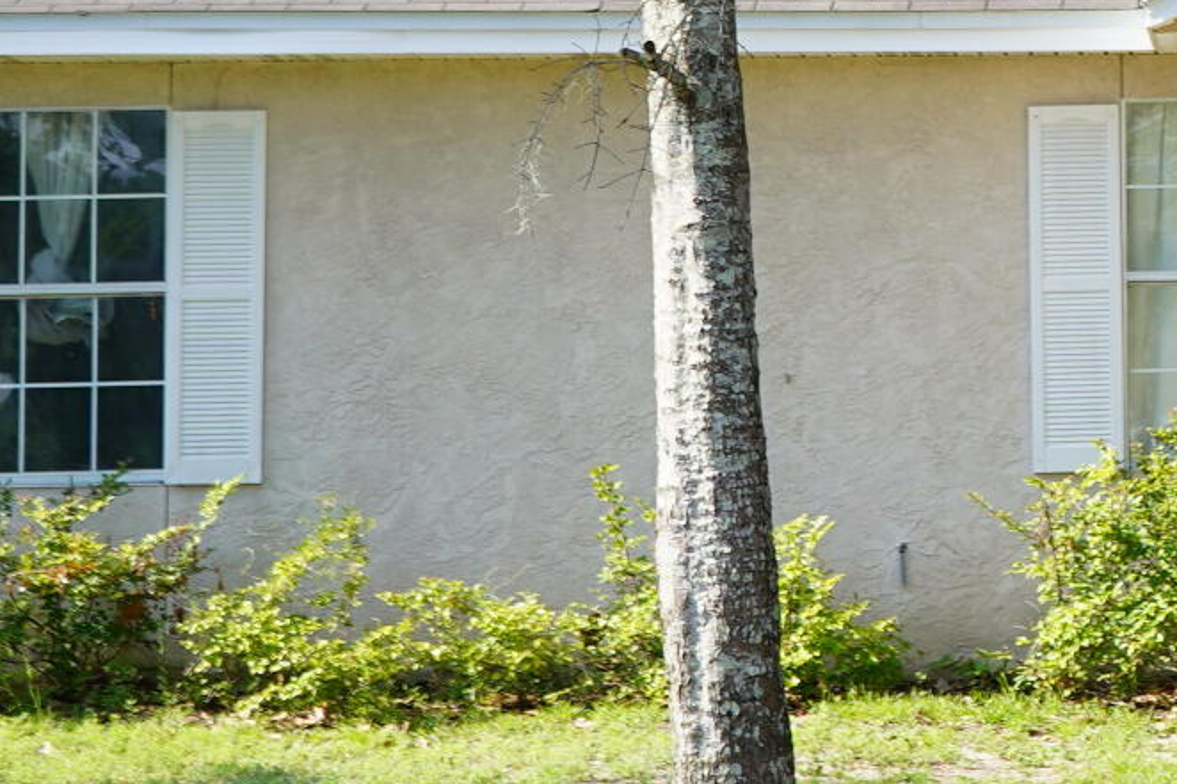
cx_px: 1799
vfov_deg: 10.0
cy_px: 36
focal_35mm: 136
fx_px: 4445
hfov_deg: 14.1
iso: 100
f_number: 5
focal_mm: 30
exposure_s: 1/200
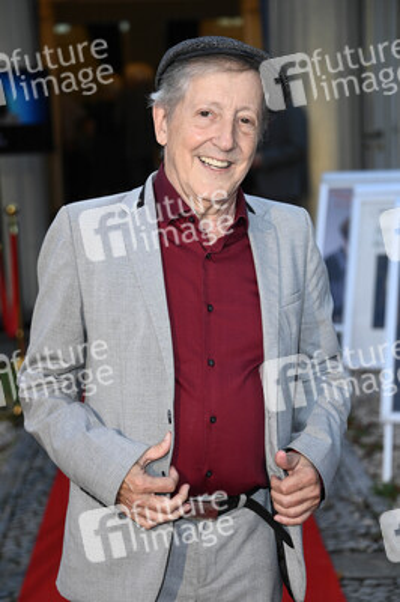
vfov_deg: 20.4
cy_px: 301
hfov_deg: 13.7
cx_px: 200
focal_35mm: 100
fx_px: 1669
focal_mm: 100
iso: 800
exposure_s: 1/250
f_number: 5.6
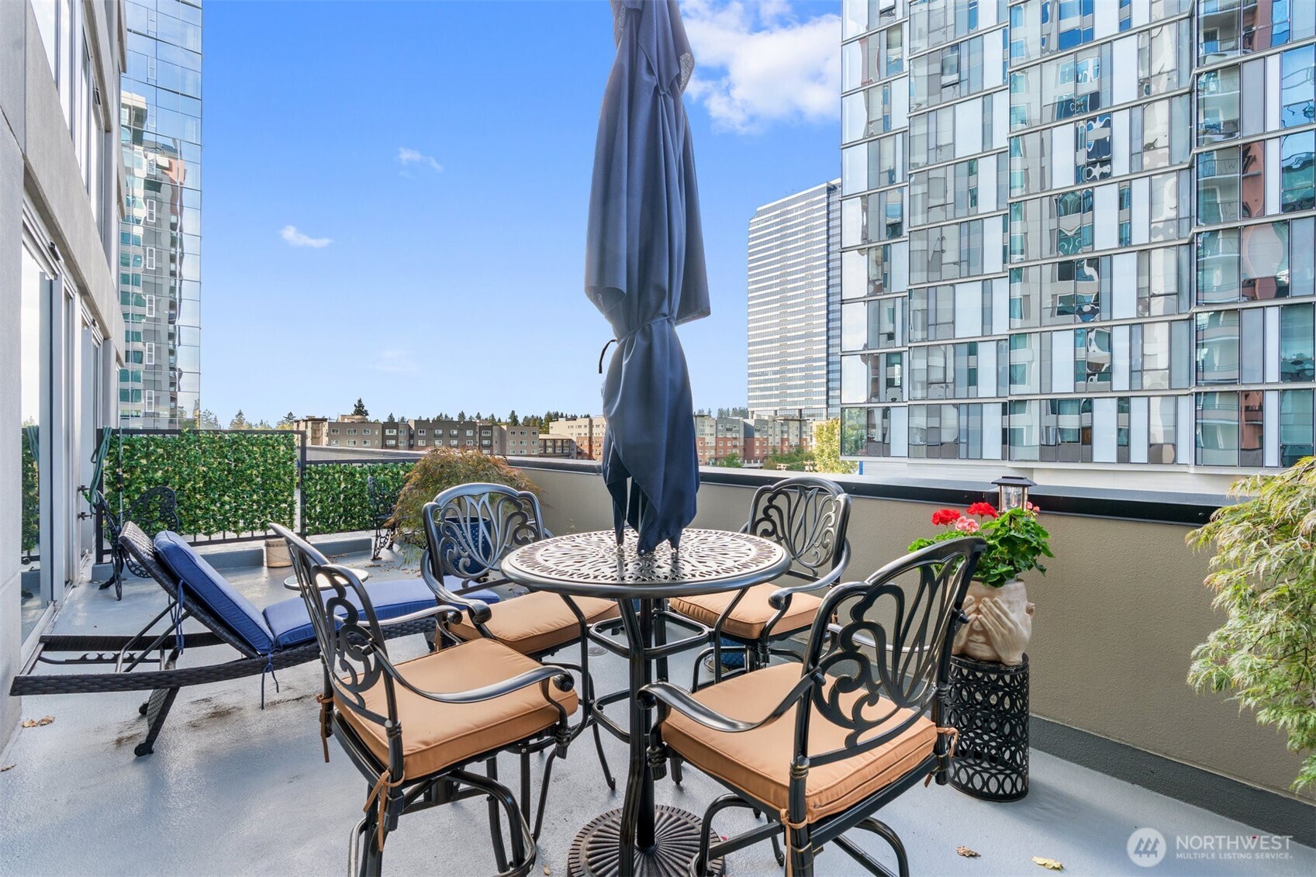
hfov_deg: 96.7
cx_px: 658
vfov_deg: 73.7
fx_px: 585
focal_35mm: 16
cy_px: 438
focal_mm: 16
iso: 200
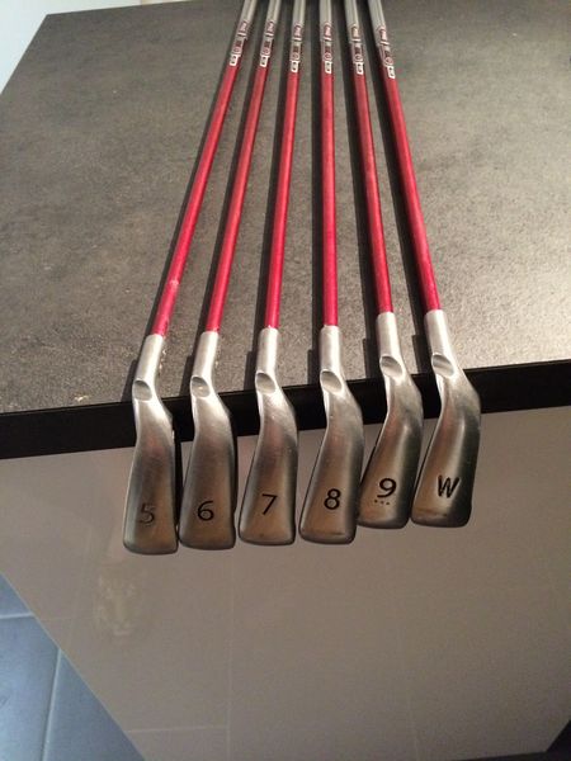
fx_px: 638
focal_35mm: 29
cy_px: 380
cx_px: 286
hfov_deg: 48.2
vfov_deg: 61.7
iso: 320
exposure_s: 1/17
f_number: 2.2
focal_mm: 4.15
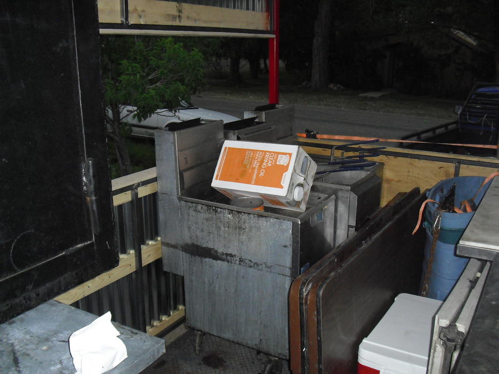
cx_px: 250
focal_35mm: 36
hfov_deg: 51.4
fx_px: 519
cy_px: 187
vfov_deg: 39.7
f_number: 3.1
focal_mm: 6.3
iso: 400
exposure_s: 1/60
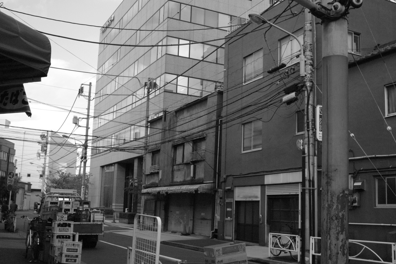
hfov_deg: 47.4
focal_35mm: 41
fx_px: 451
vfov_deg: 32.6
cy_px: 132
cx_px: 198
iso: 800
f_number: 9
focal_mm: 24.2
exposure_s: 1/400
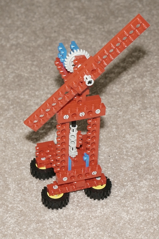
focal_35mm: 42
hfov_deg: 31.9
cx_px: 80
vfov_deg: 46.4
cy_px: 120
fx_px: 278
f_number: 5.6
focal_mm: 28
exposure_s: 1/60
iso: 800
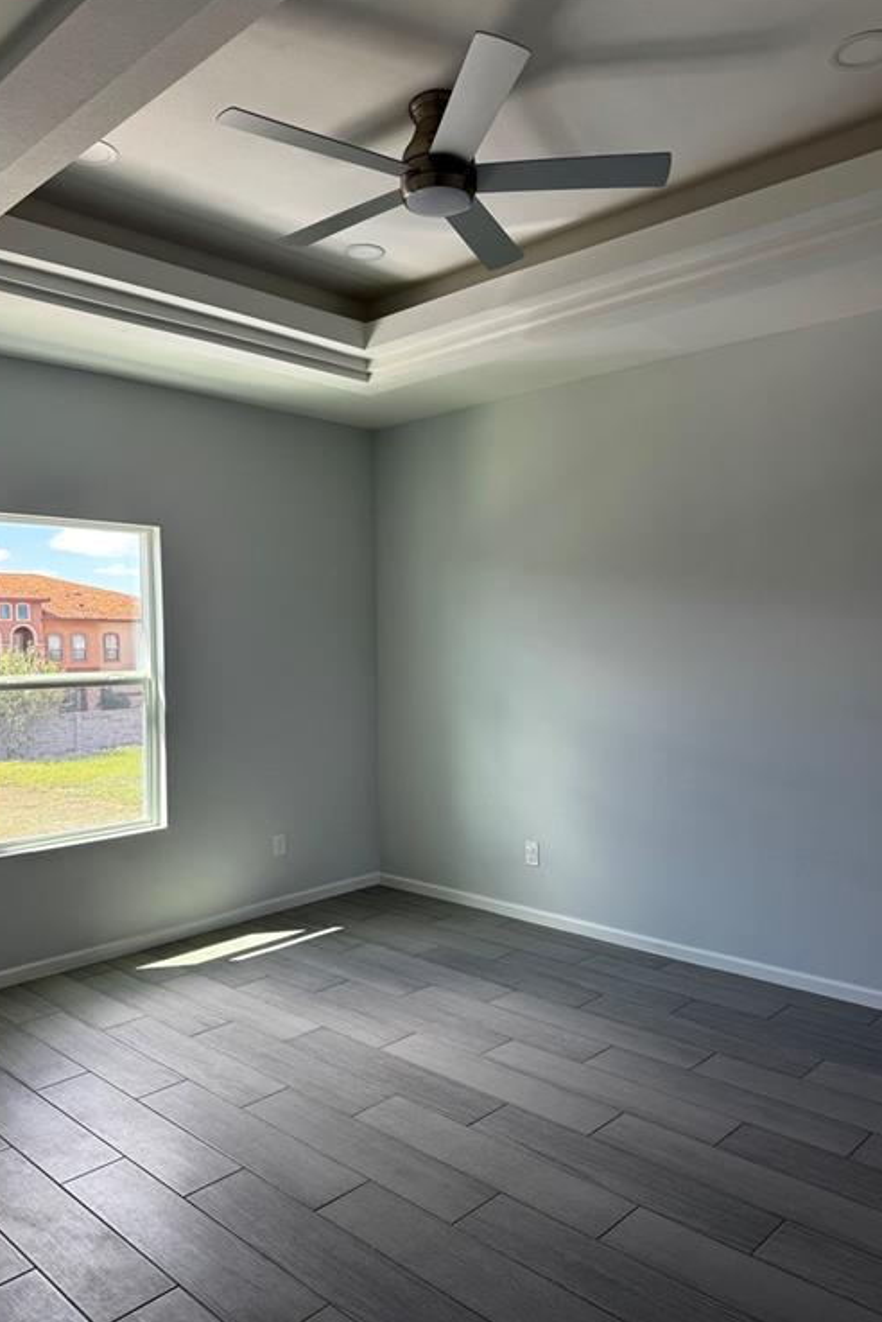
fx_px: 955
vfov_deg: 69.4
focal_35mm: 26
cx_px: 409
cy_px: 676
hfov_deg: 49.6
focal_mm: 6.76
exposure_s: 1/206
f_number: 1.78
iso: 80
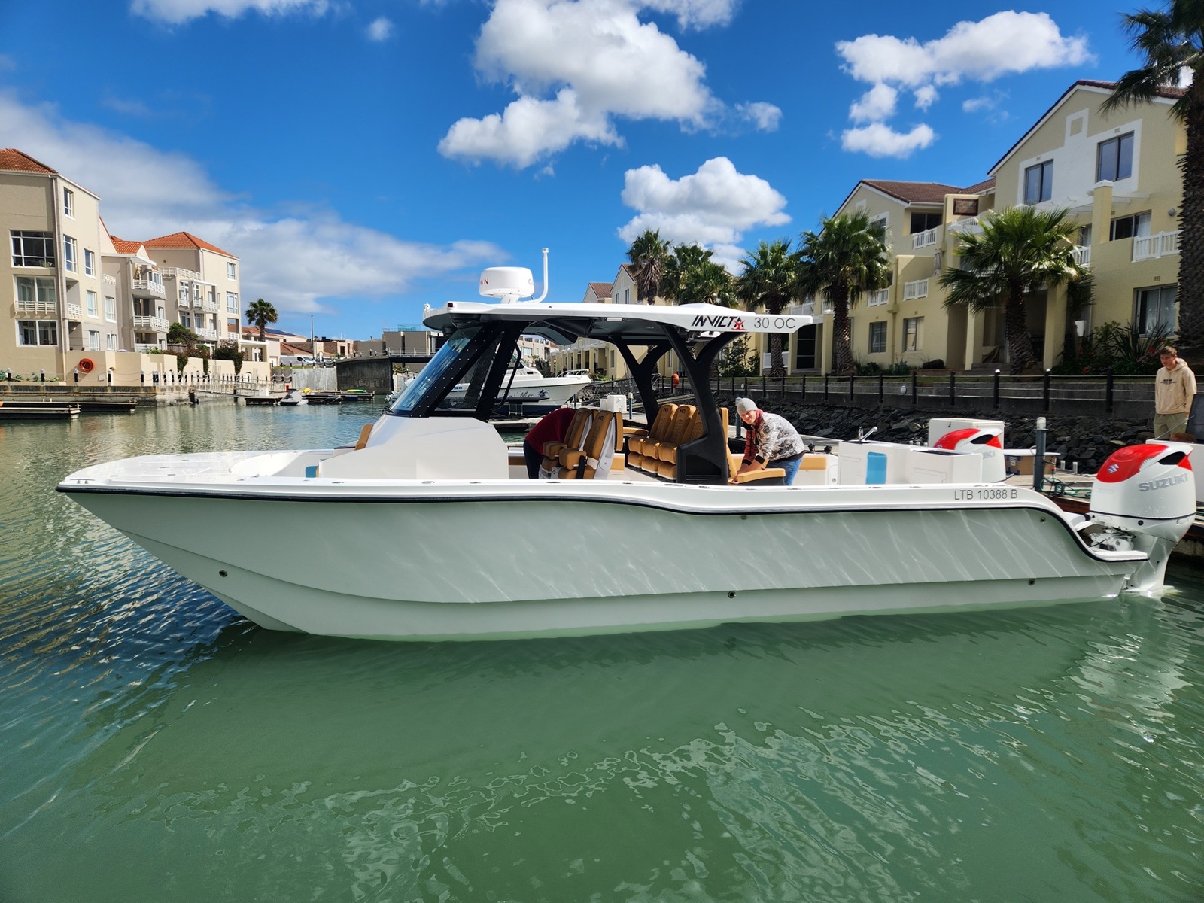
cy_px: 452
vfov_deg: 58.9
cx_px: 602
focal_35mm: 23
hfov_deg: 73.9
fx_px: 800
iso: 20
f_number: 1.8
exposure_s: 1/2378
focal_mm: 5.4
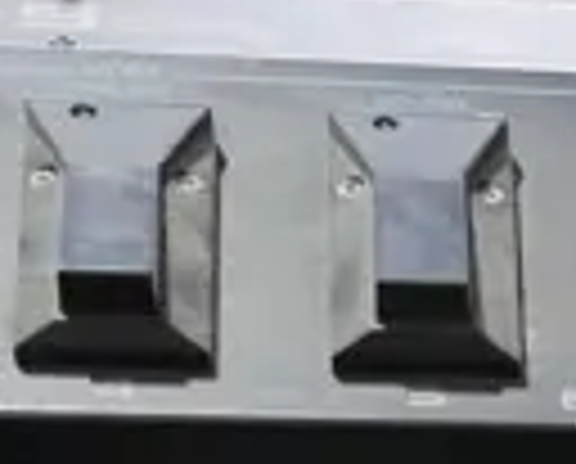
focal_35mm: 218
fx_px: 3725
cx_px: 1584
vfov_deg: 6.3
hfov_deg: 7.9
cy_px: 1624
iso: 400
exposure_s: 1/60
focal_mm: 14
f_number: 3.5
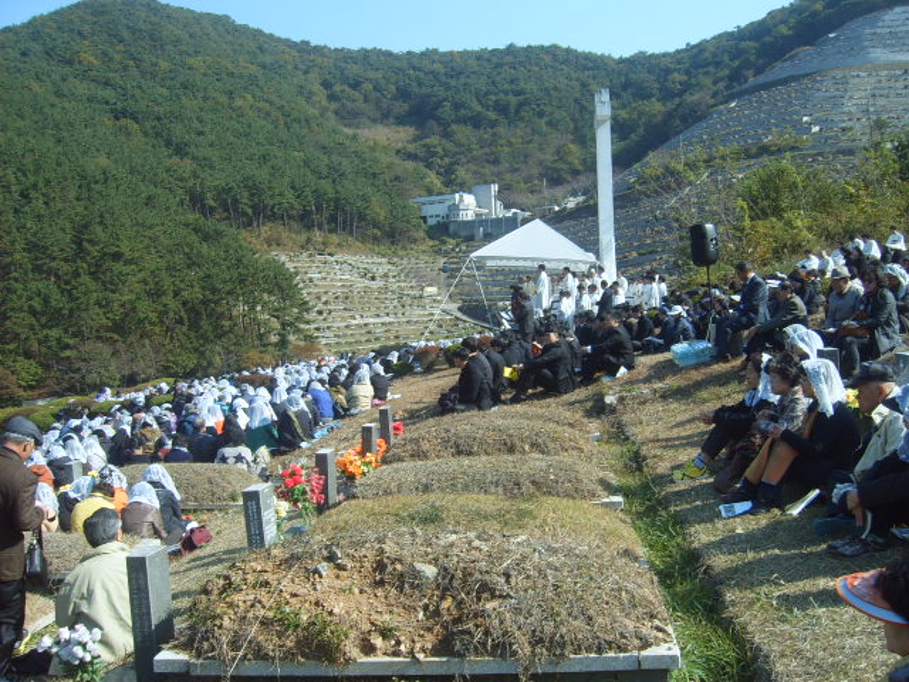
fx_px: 919
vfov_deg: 40.7
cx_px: 454
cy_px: 341
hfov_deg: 52.6
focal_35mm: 35
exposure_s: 1/180
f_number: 5.8
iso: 50
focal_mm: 5.8
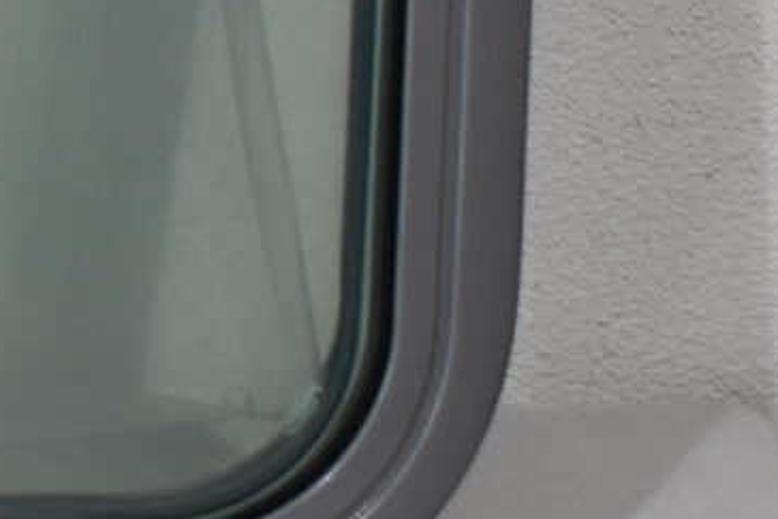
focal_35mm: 253
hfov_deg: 7.2
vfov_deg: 5.3
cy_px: -661
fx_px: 5469
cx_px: -1620
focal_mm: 24
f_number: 5.6
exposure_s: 1/125
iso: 400
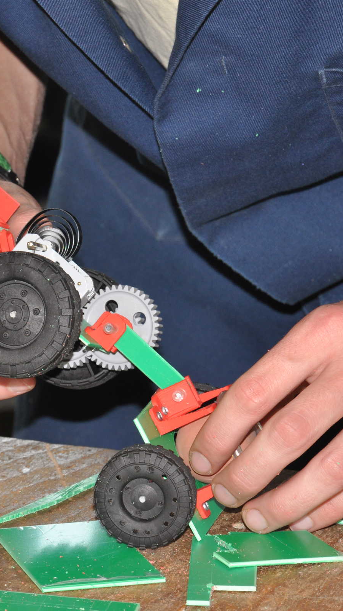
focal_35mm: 249
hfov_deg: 4.9
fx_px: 4024
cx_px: 30
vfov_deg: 8.7
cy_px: 305
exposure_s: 1/50
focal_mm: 105
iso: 400
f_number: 13
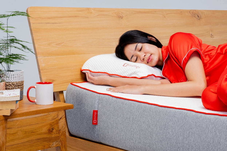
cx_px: 114
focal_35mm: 83
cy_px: 76
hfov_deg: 24.5
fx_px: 523
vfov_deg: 16.5
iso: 160
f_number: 11
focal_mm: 55
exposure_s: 1/100
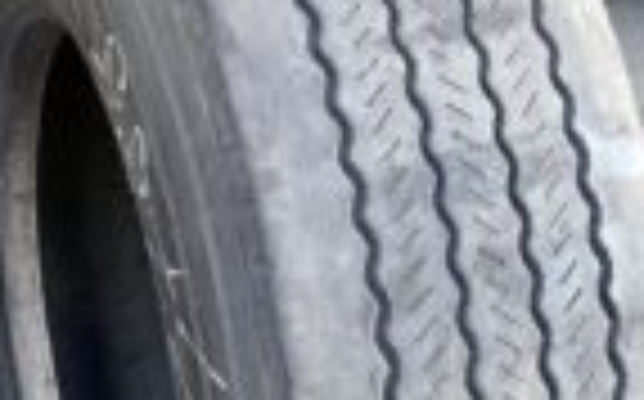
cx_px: 356
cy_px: 348
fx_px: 1455
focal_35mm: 83
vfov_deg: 15.5
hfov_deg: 24.9
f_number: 1.8
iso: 32
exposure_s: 1/122
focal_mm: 4.25
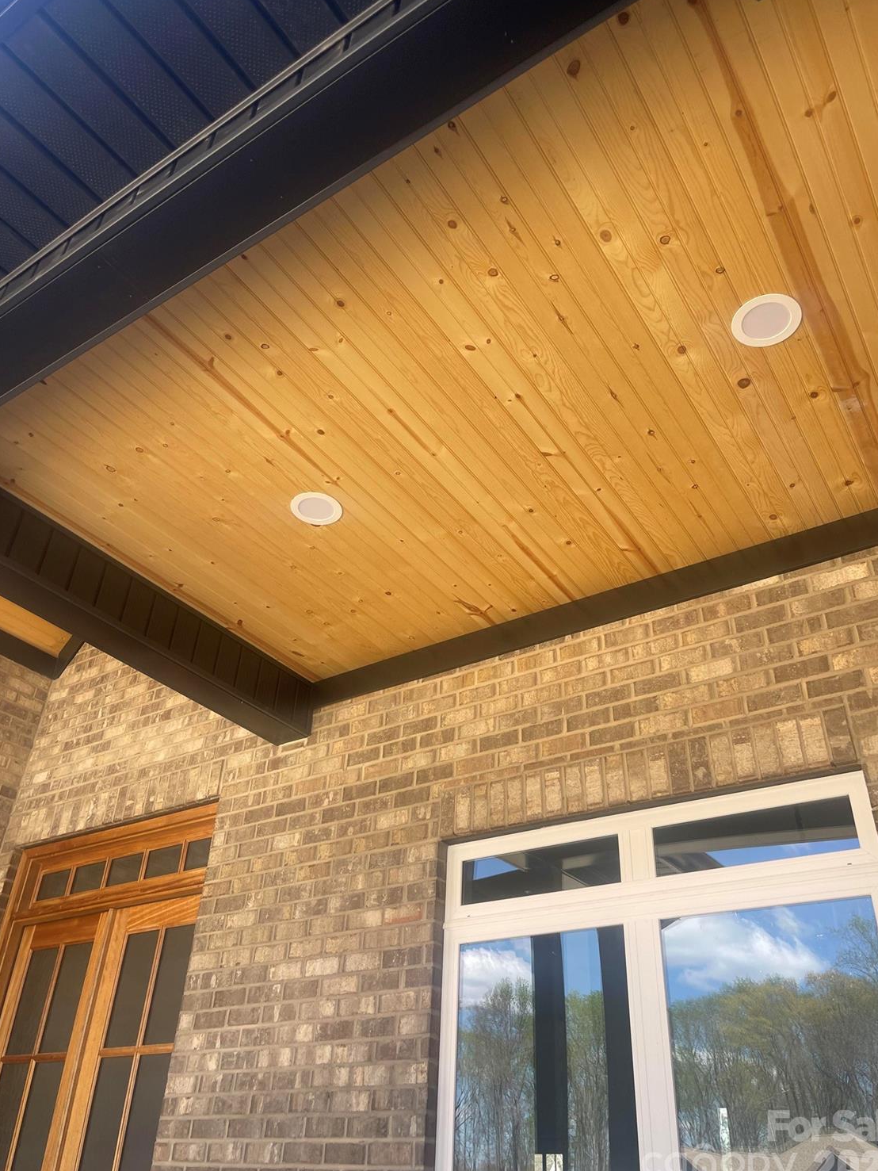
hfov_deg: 53.1
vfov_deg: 67.3
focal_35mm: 26
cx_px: 453
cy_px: 589
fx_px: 879
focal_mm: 5.1
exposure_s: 1/418
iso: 32
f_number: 1.6
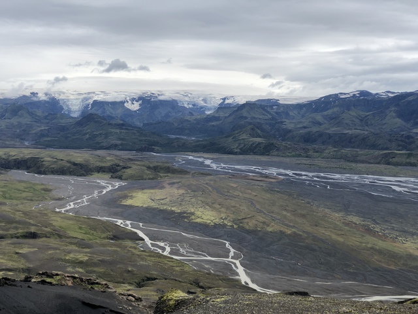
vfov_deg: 28.0
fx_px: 628
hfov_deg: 36.8
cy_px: 157
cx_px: 209
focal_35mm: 52
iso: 16
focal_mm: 6
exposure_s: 1/1021
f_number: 2.4
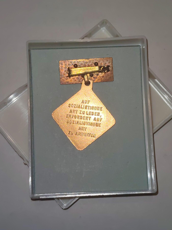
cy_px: 115
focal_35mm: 68
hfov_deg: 21.6
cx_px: 86
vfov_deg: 28.6
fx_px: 451
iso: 50
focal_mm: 5.52
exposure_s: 1/110
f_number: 1.95
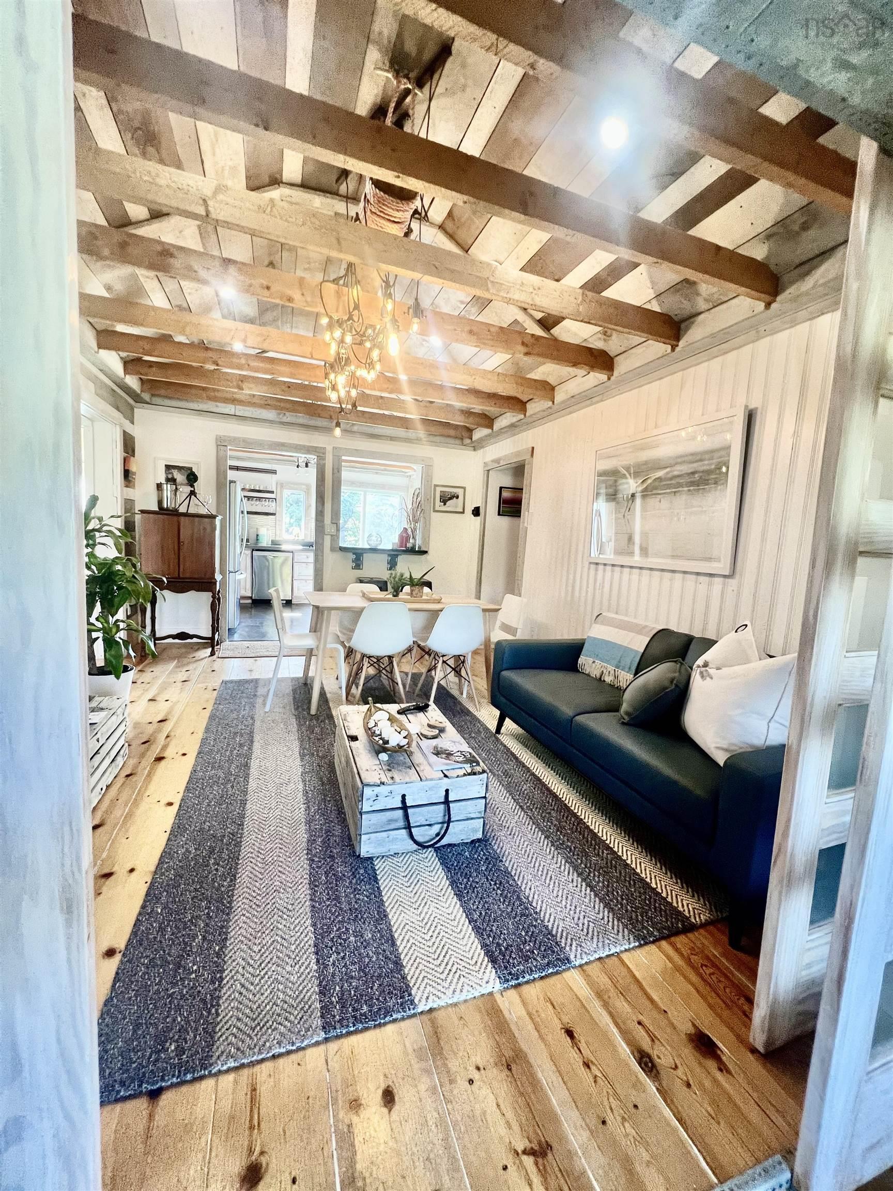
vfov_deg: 106.2
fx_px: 447
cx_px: 446
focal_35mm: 13
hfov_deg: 89.9
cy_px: 596
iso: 160
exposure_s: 1/60
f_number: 1.8
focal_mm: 1.57
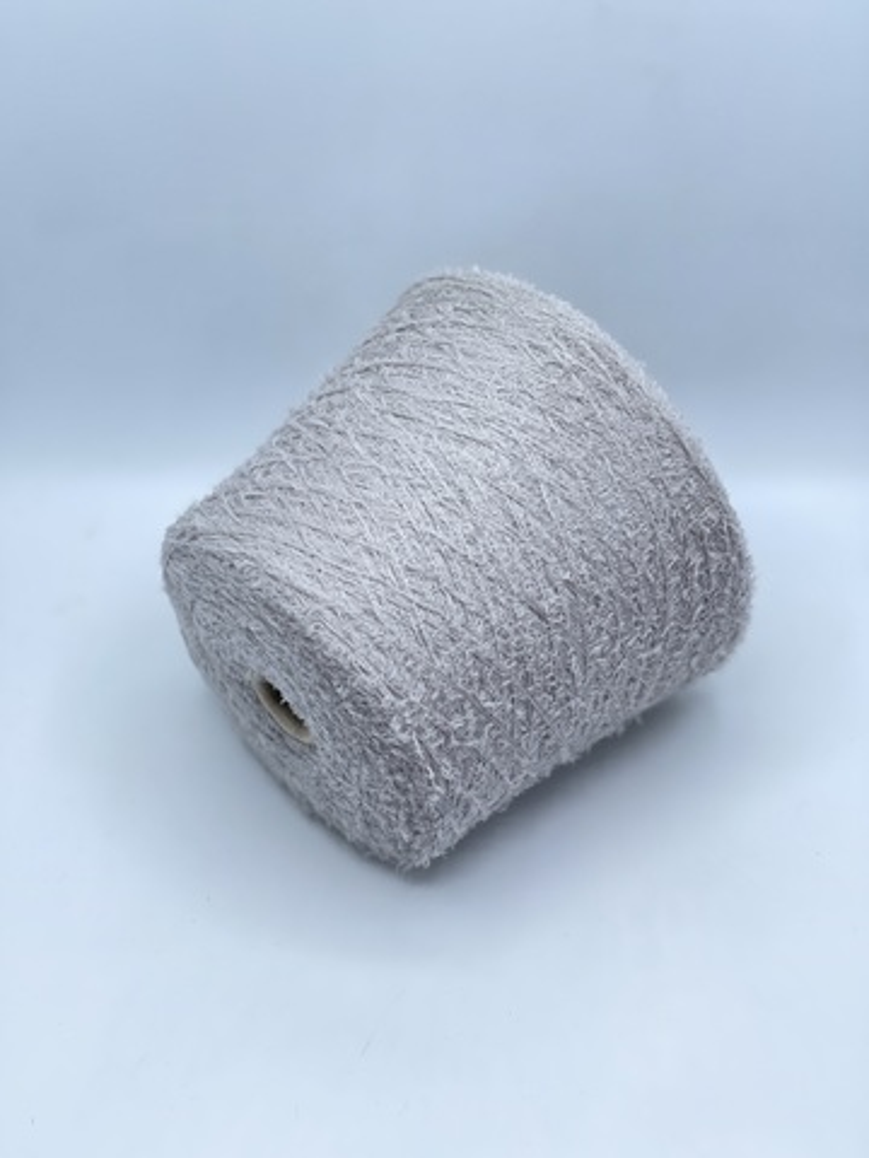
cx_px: 434
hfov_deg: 22.9
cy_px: 579
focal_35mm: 64
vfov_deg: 30.3
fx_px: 2142
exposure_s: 1/222
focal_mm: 7.5
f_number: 2.2
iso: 25
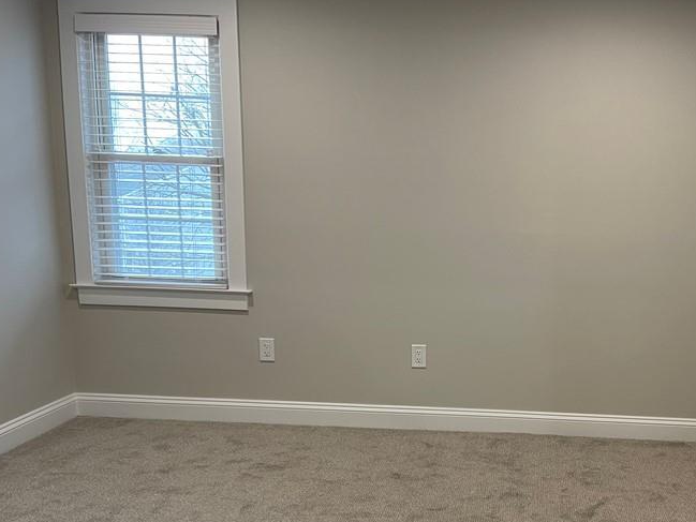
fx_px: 825
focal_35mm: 41
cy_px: 367
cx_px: 523
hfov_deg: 44.2
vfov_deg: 34.7
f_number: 1.6
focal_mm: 5.1
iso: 100
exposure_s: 1/60
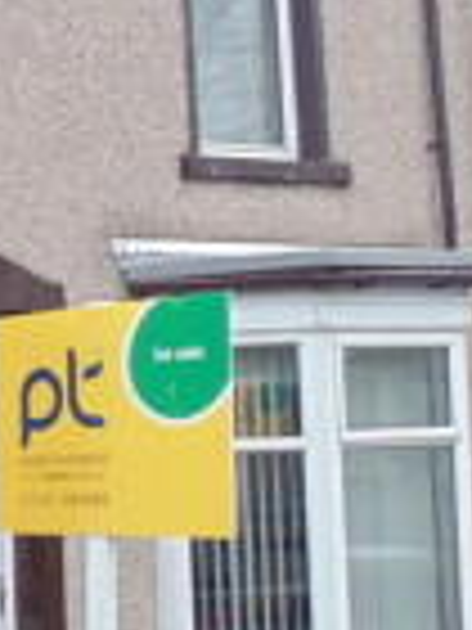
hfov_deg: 11.9
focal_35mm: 100
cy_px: 394
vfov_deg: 19.6
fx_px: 1818
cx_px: -672
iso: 80
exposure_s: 1/60
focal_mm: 4.3
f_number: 3.1
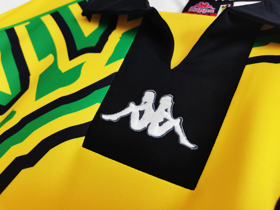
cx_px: 140
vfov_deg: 53.1
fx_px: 210
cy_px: 105
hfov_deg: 67.3
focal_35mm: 26
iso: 100
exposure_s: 1/50
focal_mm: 5.58
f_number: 1.8
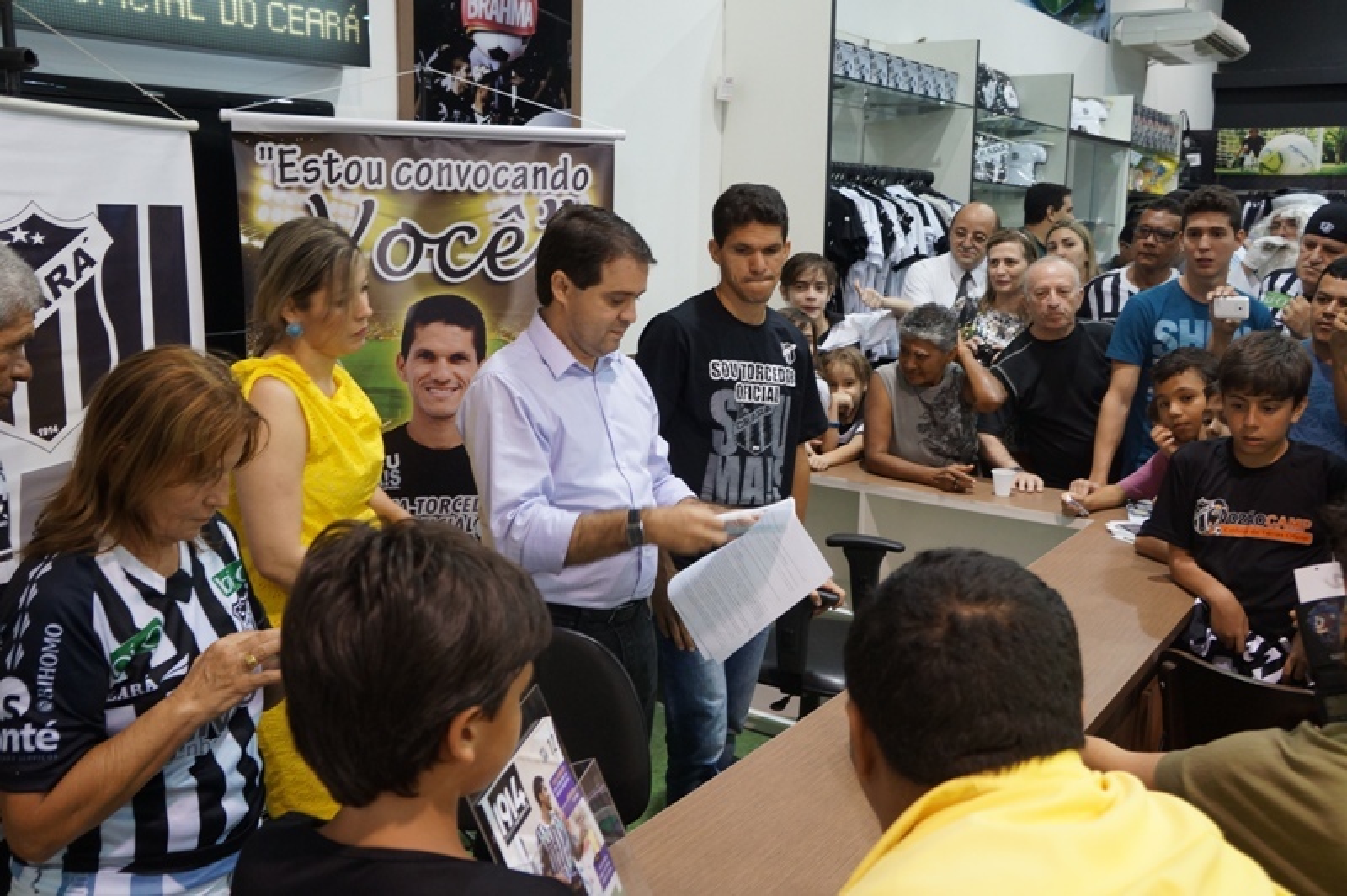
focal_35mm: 32
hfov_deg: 59.5
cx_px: 674
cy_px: 448
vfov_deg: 41.6
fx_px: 1178
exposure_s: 1/60
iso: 800
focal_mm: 21
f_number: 4
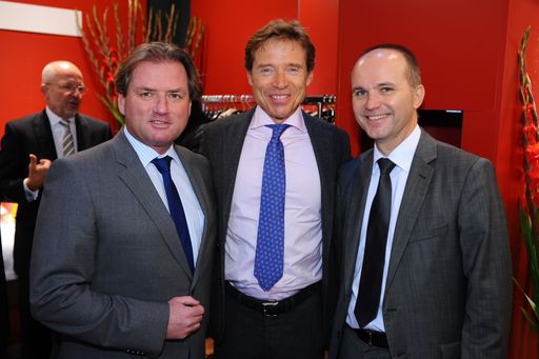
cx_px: 270
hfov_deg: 54.4
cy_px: 180
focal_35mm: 35
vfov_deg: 37.8
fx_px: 524
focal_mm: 35
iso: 800
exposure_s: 1/200
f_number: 3.2
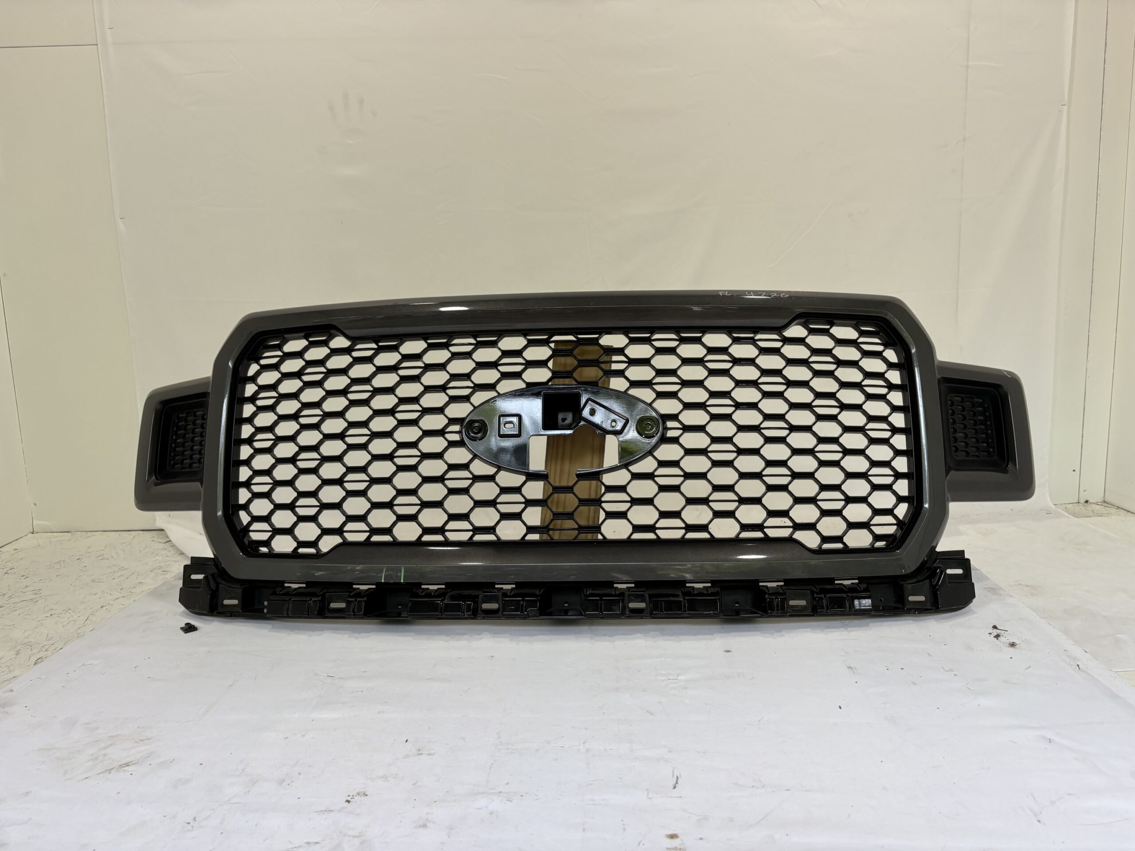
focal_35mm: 26
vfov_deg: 53.1
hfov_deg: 67.3
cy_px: 426
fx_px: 852
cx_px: 568
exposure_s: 1/122
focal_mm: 5.96
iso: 50
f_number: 1.6
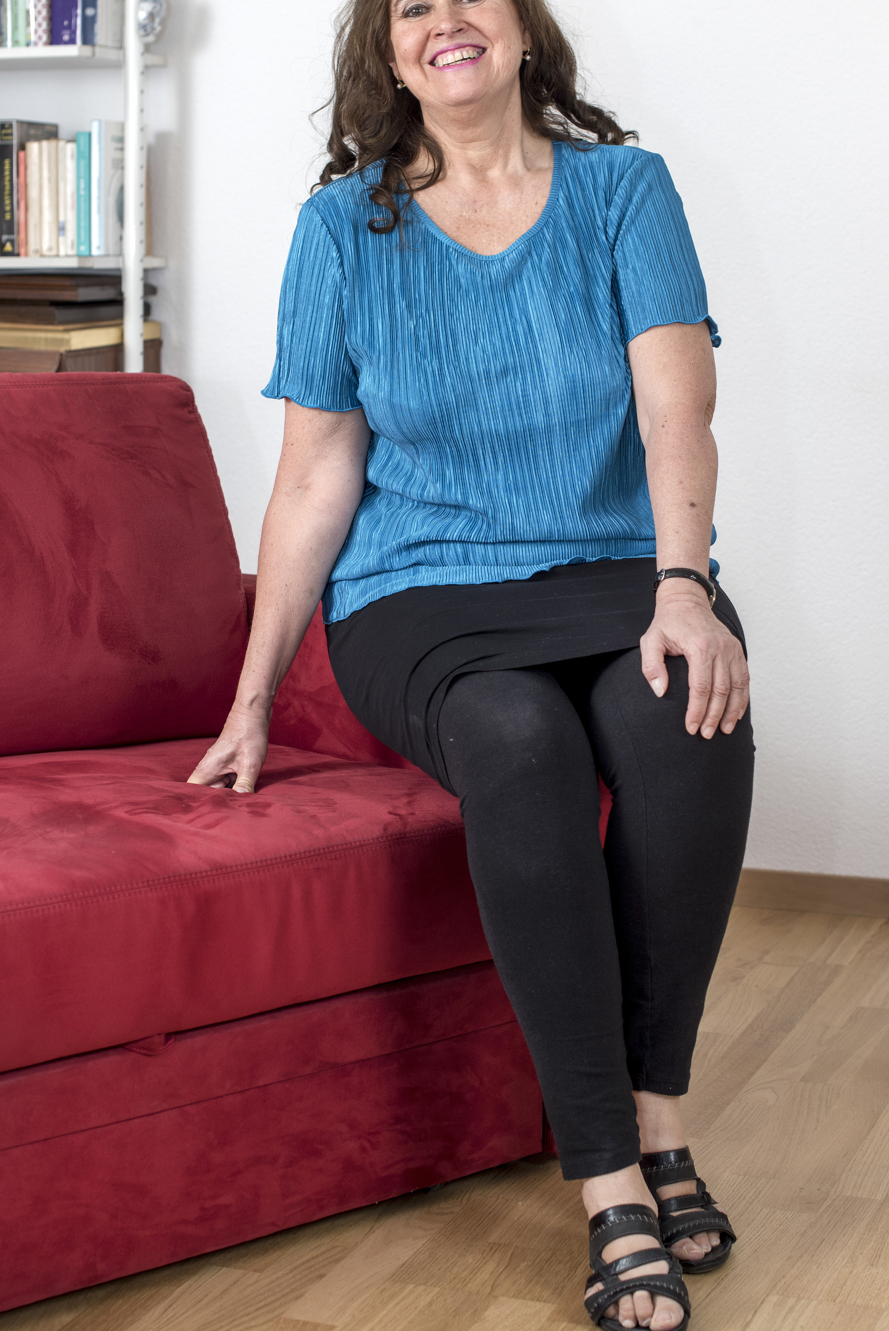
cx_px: 474
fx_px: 2183
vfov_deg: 33.9
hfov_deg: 23.0
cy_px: 615
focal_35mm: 59
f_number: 4
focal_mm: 50
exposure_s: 1/250
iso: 250
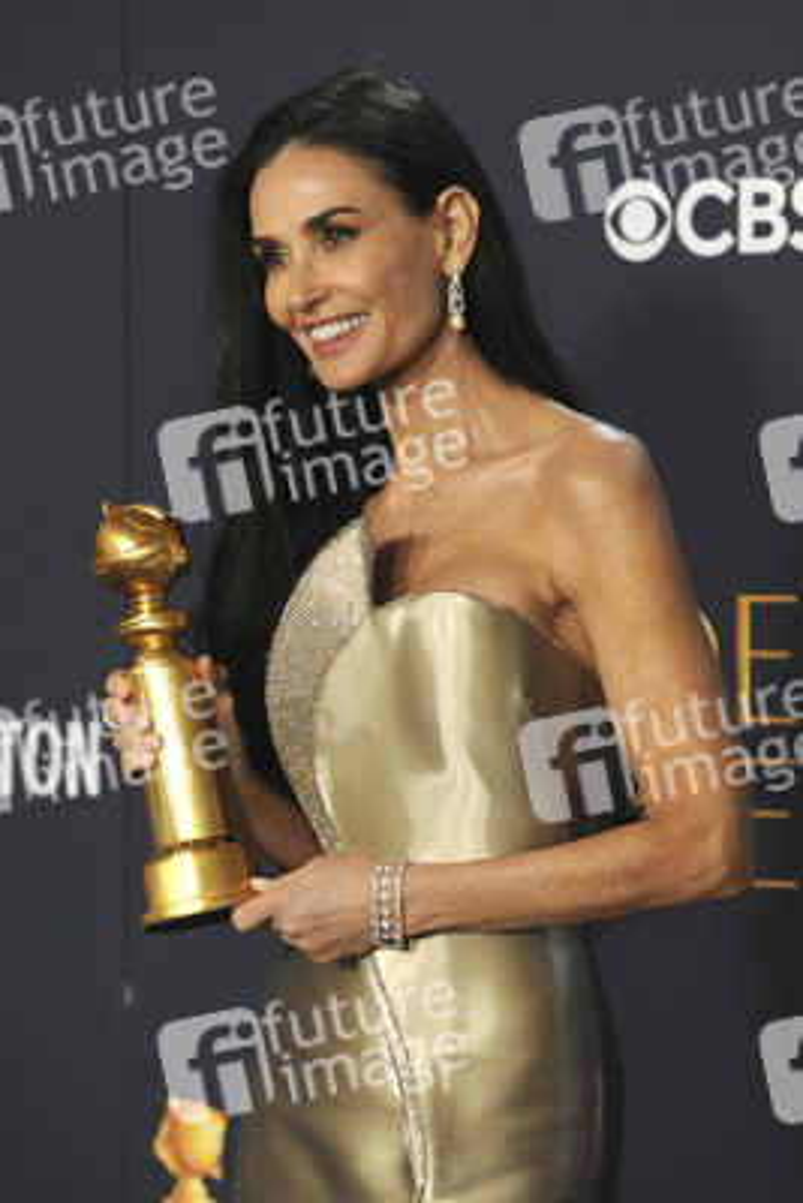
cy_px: 602
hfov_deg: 6.9
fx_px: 6685
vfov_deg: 10.3
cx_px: 402
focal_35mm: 200
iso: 2500
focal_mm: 200
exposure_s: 1/160
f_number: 5.6
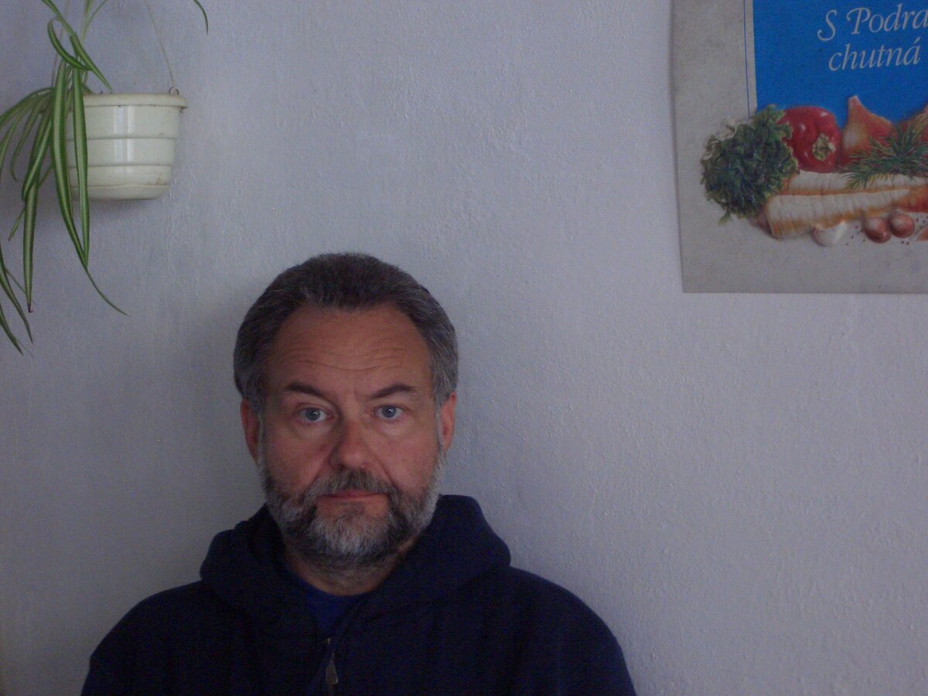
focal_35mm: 88
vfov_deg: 16.8
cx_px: 464
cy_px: 348
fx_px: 2359
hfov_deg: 22.3
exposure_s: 1/20
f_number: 4.4
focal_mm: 14.6
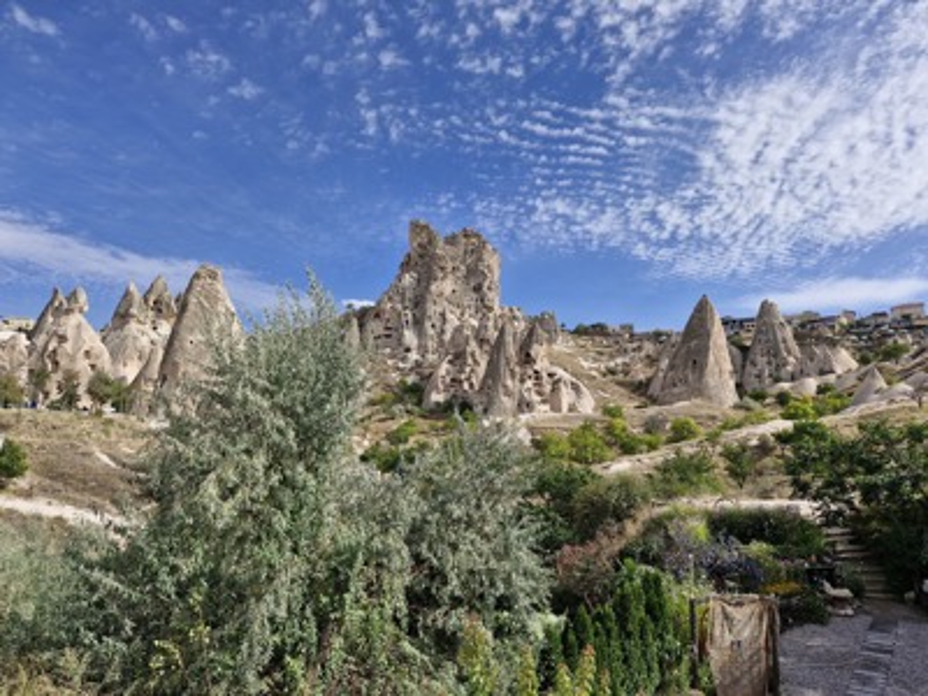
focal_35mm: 23
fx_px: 617
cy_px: 348
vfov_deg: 58.9
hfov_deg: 73.9
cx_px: 464
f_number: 1.8
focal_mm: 5.54
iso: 50
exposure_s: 1/2448
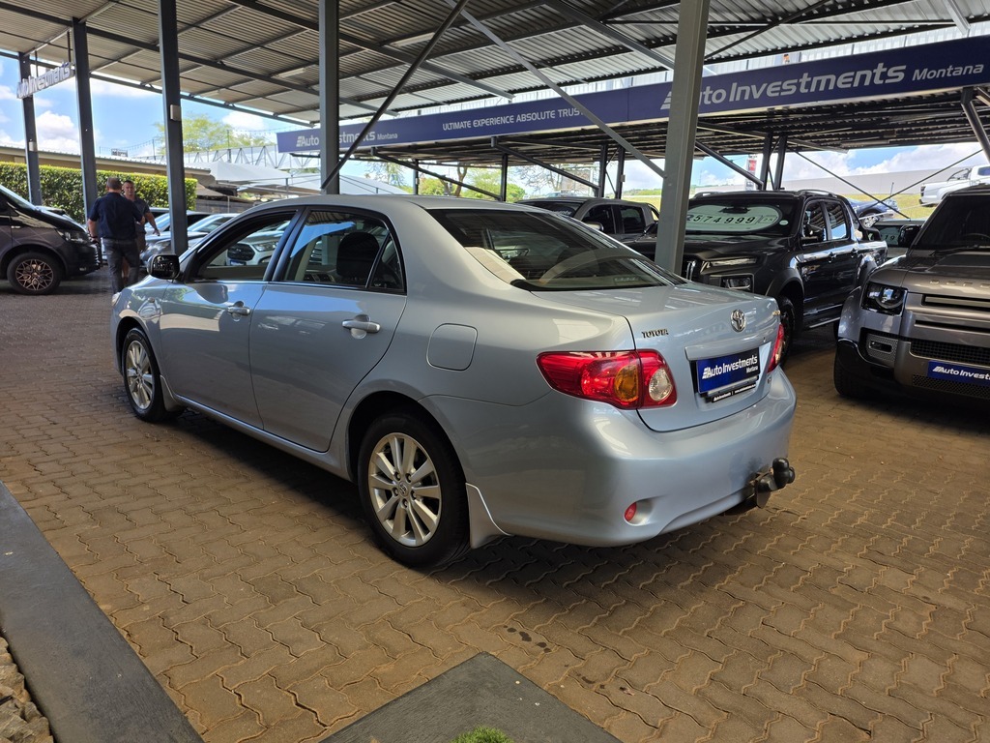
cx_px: 495
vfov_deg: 58.9
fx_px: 658
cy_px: 372
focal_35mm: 23
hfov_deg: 73.9
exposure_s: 1/1437
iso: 80
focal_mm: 6.25
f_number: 1.7
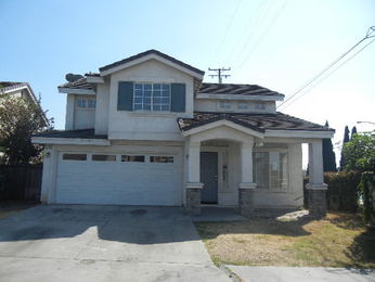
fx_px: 325
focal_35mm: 30
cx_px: 188
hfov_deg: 59.9
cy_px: 141
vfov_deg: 46.8
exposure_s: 1/350
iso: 160
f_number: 7
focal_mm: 5.4
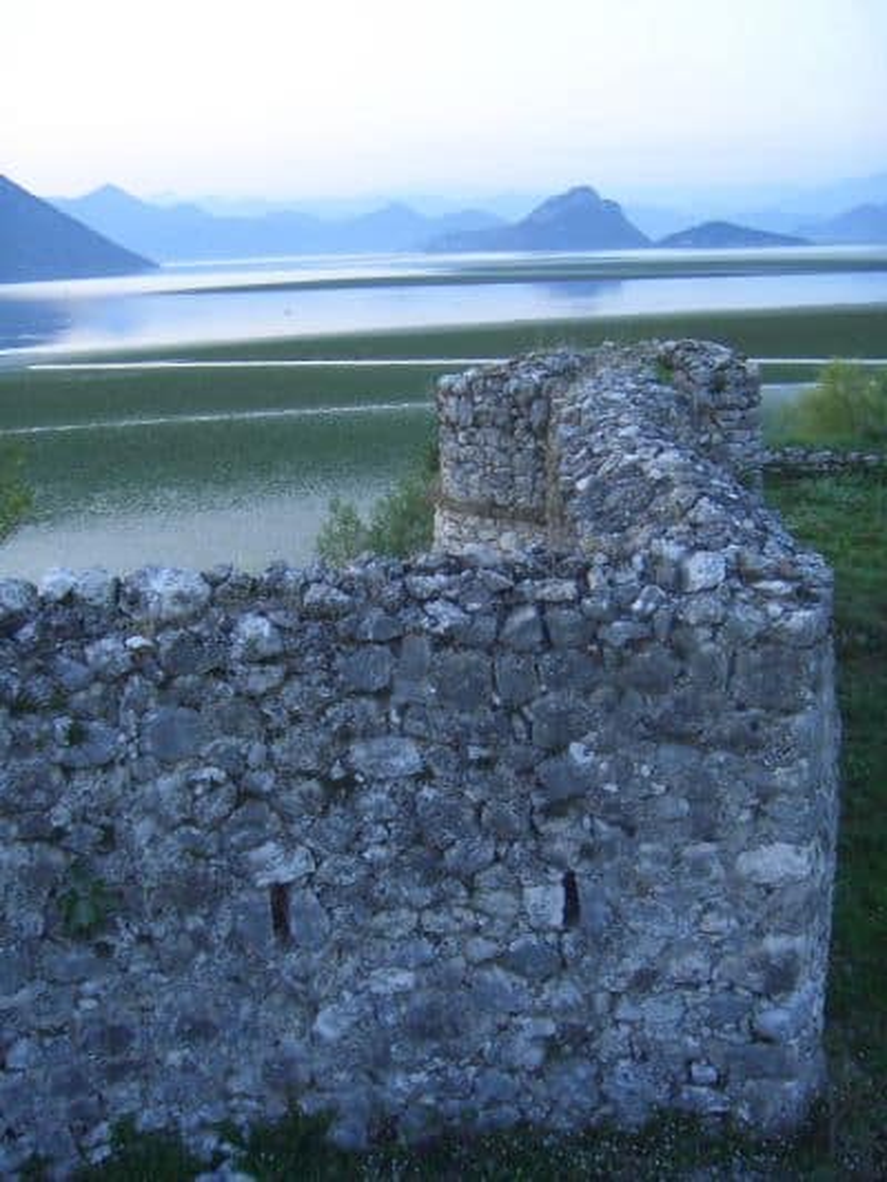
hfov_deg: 36.8
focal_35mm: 39
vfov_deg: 47.9
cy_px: 591
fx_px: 1332
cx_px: 444
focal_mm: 8
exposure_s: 1/60
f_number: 2.8
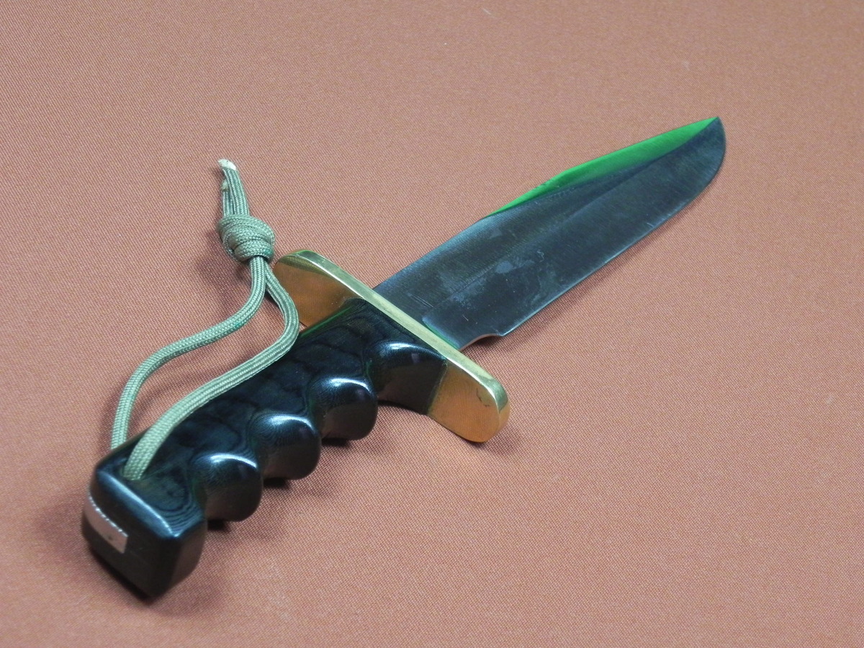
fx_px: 2122
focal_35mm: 85
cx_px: 432
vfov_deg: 17.4
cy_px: 324
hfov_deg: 23.0
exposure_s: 1/62.1
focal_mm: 15.1
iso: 400
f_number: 4
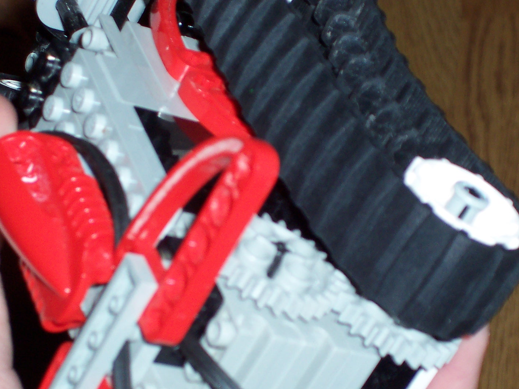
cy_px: 278
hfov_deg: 12.3
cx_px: 318
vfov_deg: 9.3
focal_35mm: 160
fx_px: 2398
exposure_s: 1/90
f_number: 4.8
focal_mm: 16.8
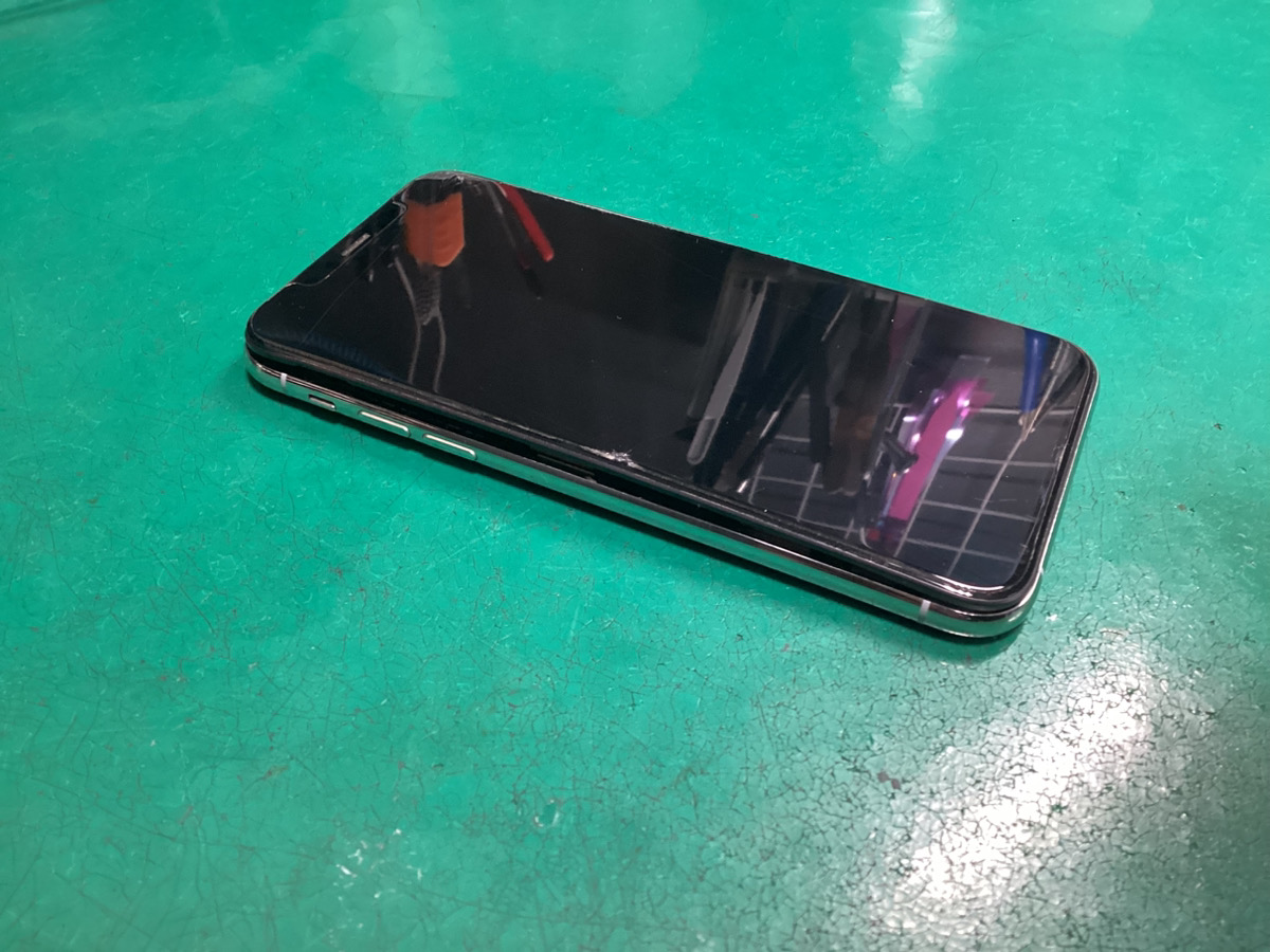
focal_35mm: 31
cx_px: 635
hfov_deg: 58.4
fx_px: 1137
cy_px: 476
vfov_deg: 45.4
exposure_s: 1/50
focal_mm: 3.3
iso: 250
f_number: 2.4
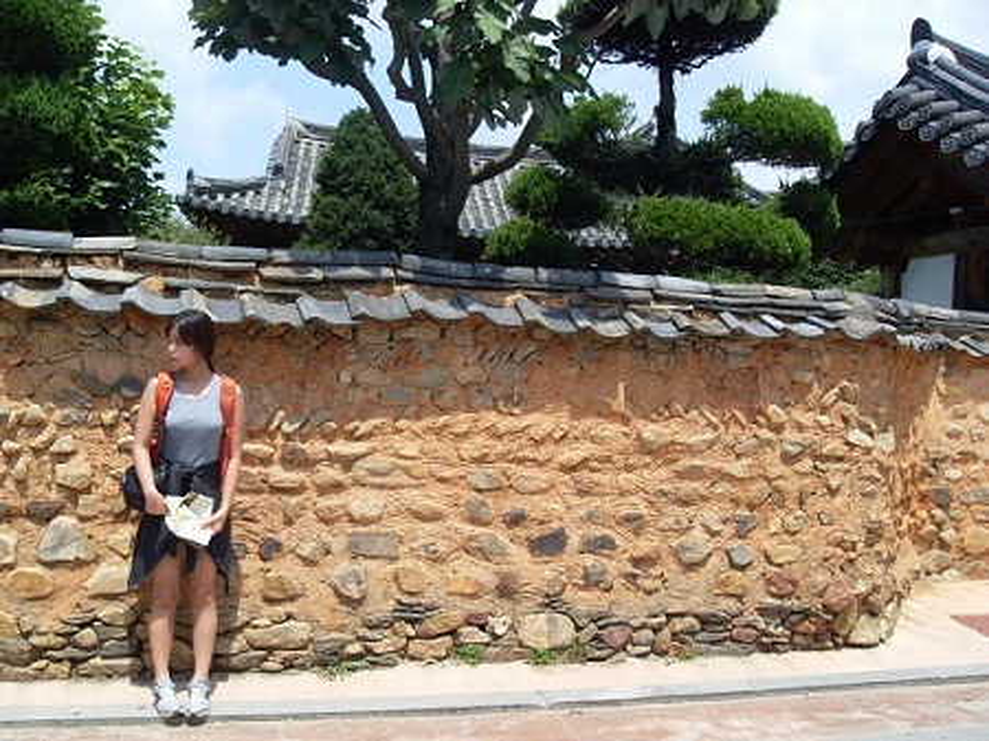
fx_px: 1057
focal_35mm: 37
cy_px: 370
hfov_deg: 50.2
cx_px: 494
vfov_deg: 38.6
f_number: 7
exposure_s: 1/250
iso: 80
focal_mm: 6.3
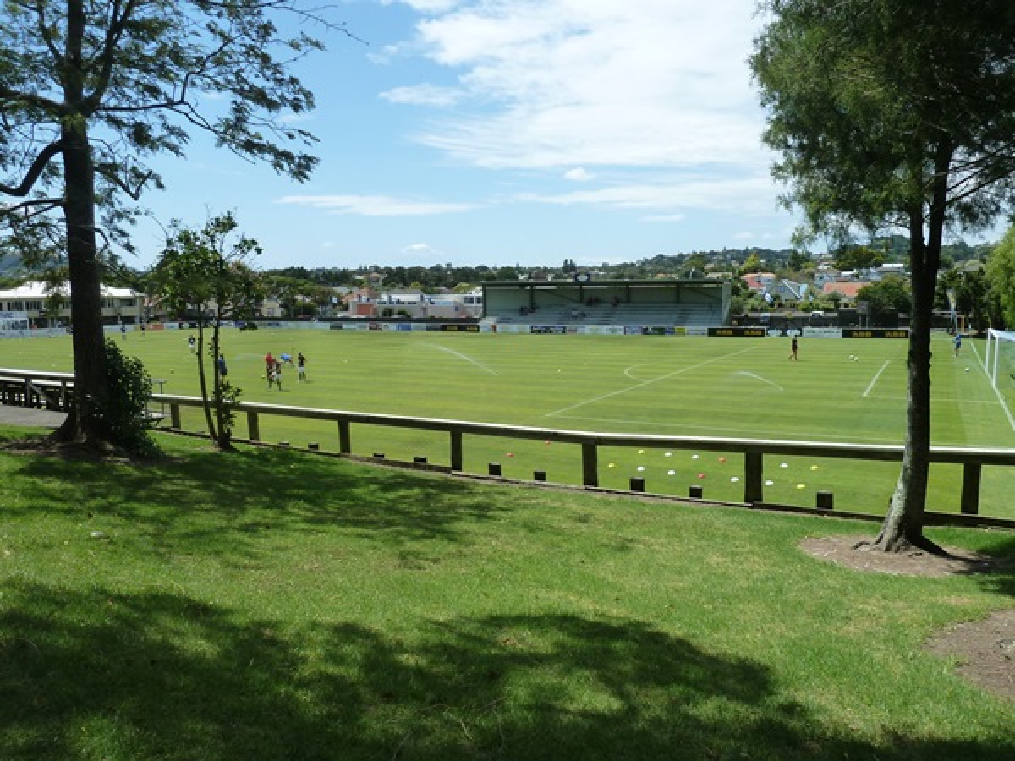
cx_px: 508
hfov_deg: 69.4
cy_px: 380
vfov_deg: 54.9
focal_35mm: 25
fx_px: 733
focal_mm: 4.1
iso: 125
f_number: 4.5
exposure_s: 1/500
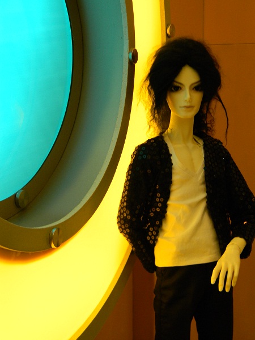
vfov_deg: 34.3
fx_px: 550
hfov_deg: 26.1
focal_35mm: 56
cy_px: 170
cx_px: 128
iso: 279
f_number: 4.1
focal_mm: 10.1
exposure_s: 1/37.2
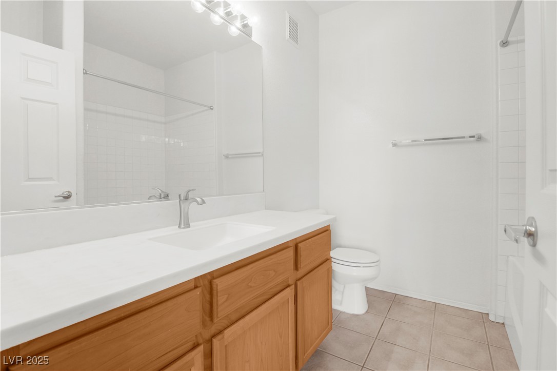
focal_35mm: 16
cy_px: 186
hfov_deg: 96.8
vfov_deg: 73.7
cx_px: 278
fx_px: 247
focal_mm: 11
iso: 640
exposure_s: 1/13
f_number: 5
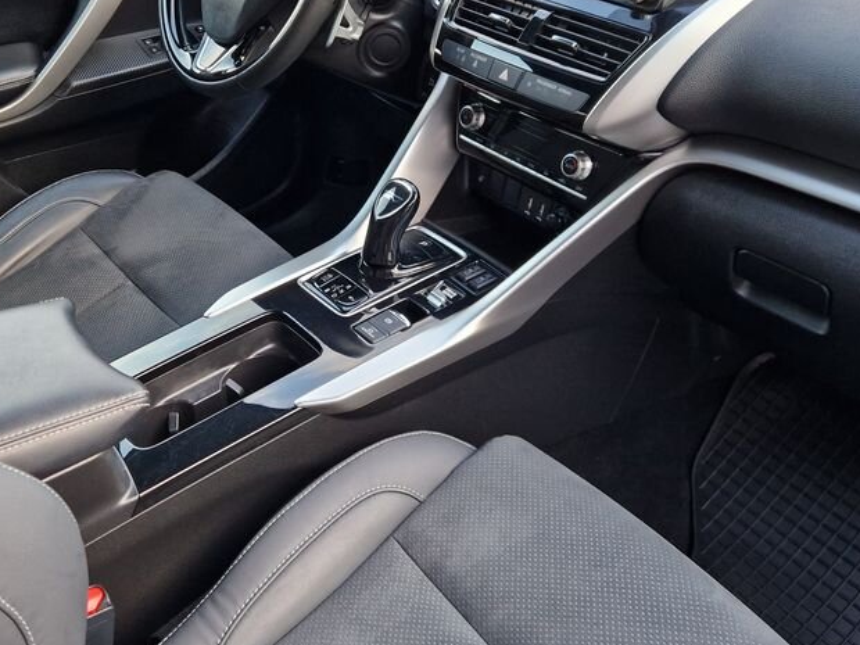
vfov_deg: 37.6
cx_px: 333
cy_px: 255
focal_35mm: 38
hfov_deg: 48.6
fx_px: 944
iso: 320
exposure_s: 1/100
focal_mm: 5.4
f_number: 1.8
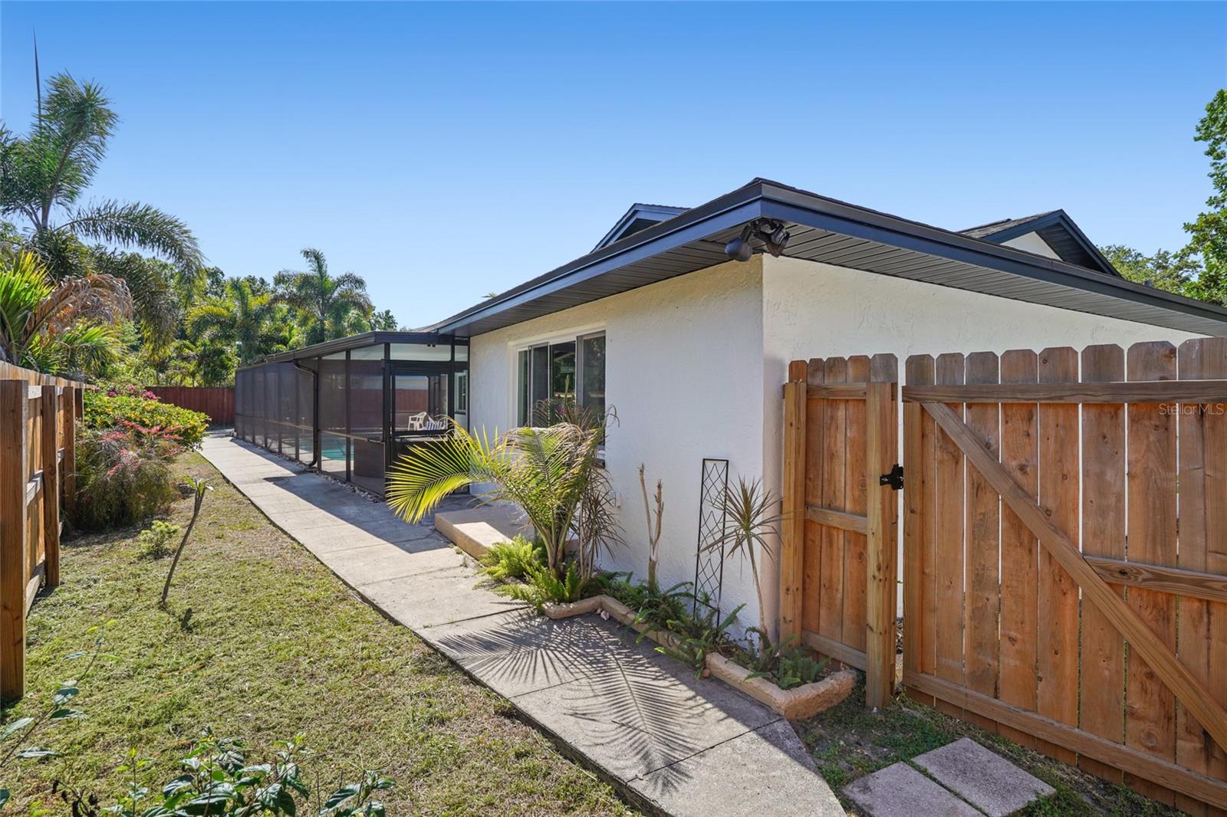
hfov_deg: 96.7
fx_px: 545
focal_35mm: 16
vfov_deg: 73.7
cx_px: 614
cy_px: 408
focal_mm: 16
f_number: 8
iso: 100
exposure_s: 1/160
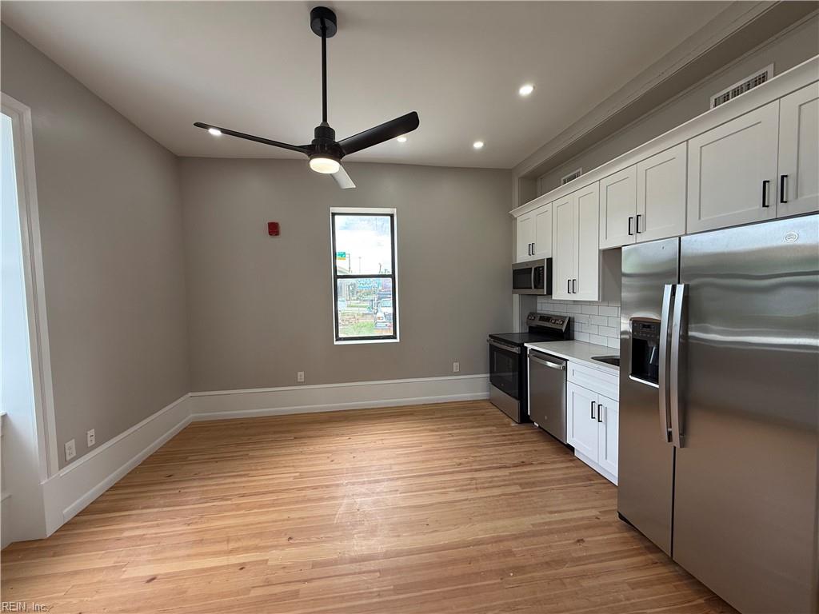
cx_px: 410
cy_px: 307
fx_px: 331
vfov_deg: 85.7
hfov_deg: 102.1
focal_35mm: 14
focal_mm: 2.22
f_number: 2.2
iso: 64
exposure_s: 1/99
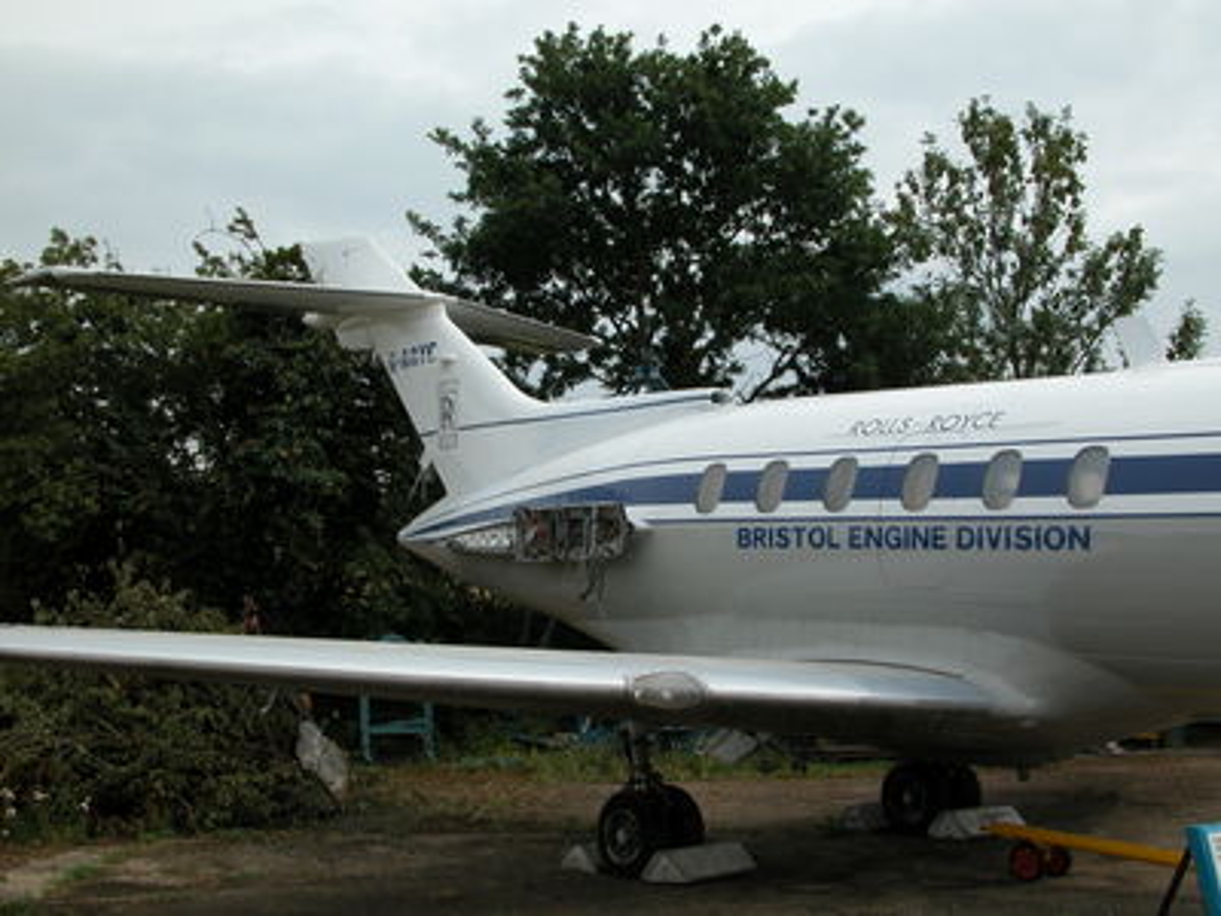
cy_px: 458
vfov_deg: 29.1
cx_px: 610
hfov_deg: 38.2
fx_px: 1764
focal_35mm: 50
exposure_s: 1/354
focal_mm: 12.7
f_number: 6.8
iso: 100
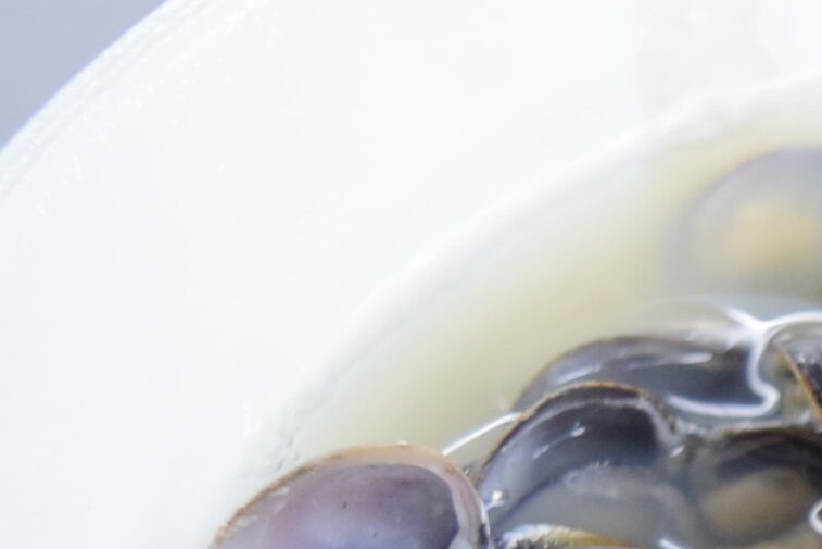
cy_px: 744
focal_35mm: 117
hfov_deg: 16.3
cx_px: 1165
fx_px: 2665
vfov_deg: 11.4
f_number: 3.8
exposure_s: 1/60
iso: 1400
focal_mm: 23
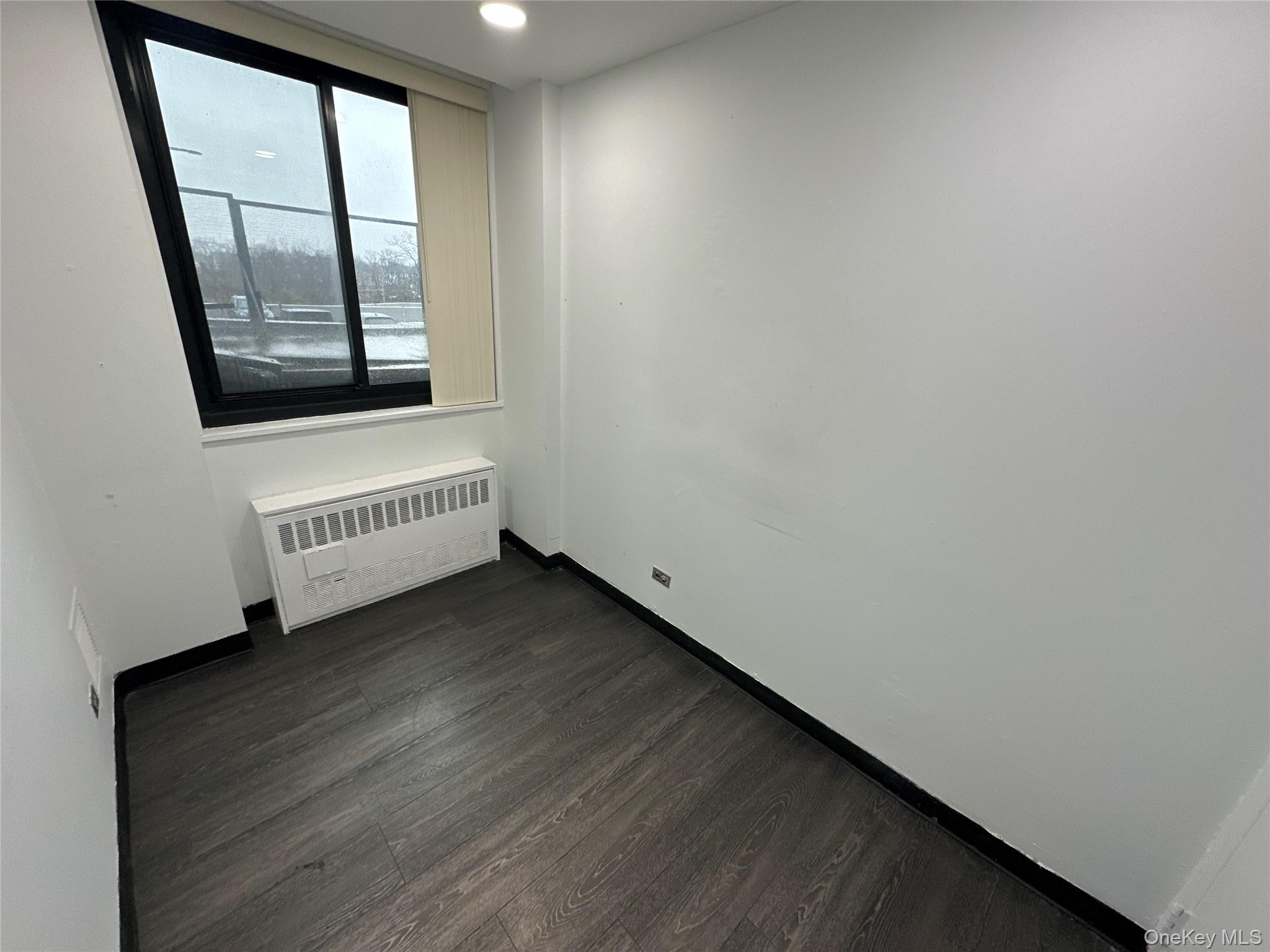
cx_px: 635
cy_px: 476
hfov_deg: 102.1
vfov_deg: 85.7
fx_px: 514
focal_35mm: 14
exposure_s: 1/120
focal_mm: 2.22
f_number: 2.2
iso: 160
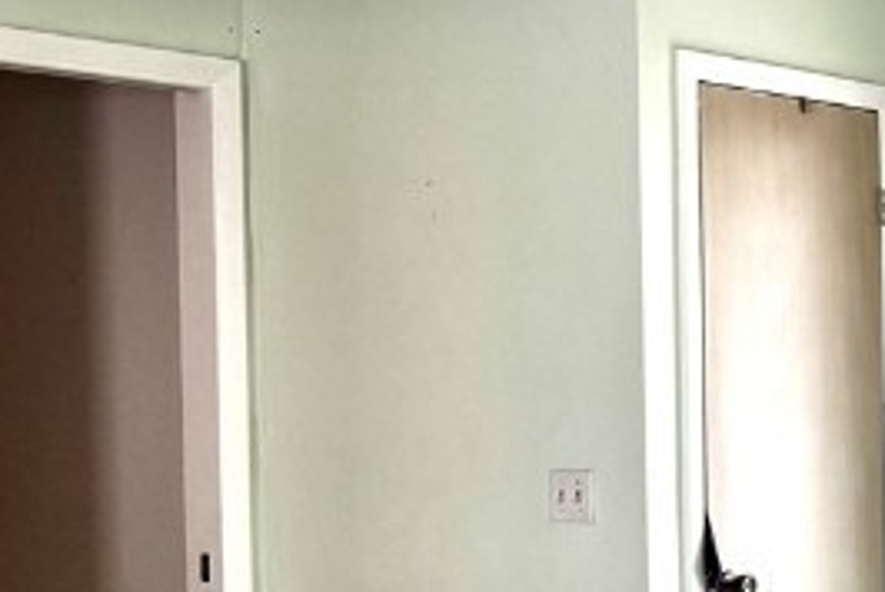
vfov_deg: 14.2
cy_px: 496
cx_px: 1654
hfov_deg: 17.0
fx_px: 2363
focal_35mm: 96
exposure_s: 1/535
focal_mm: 6.76
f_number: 1.78
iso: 80
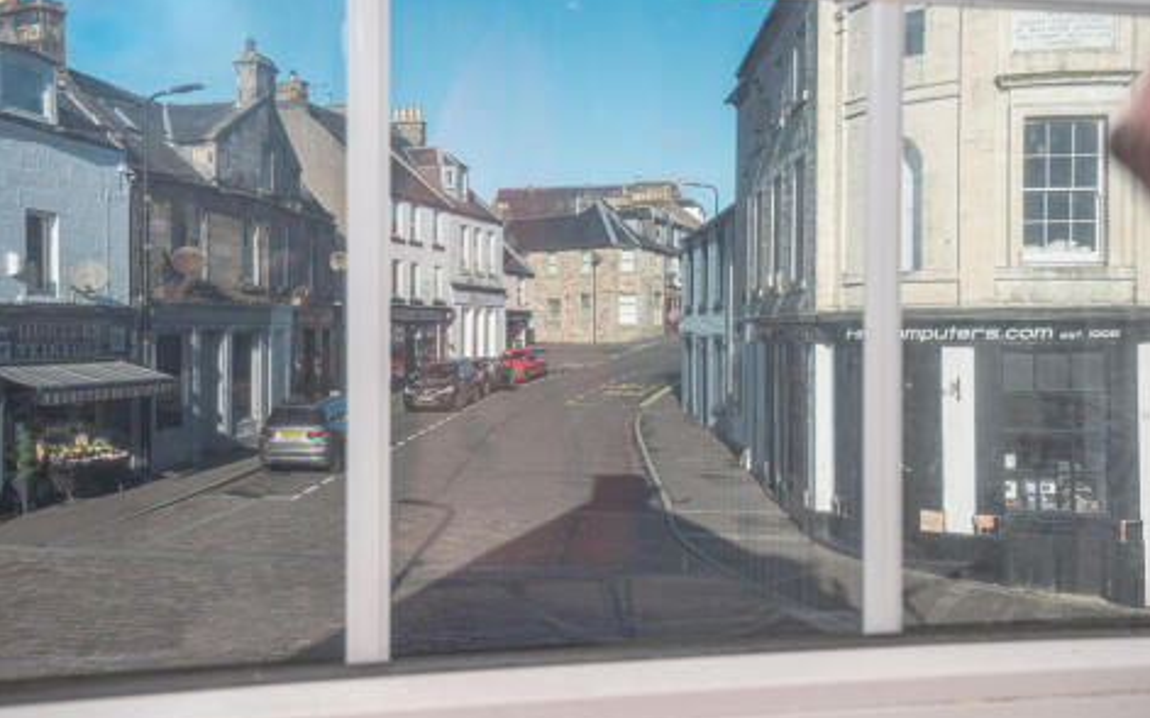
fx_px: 1065
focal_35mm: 34
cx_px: 579
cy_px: 380
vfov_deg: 37.2
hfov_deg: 56.7
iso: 250
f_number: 10
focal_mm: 33
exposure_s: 1/250
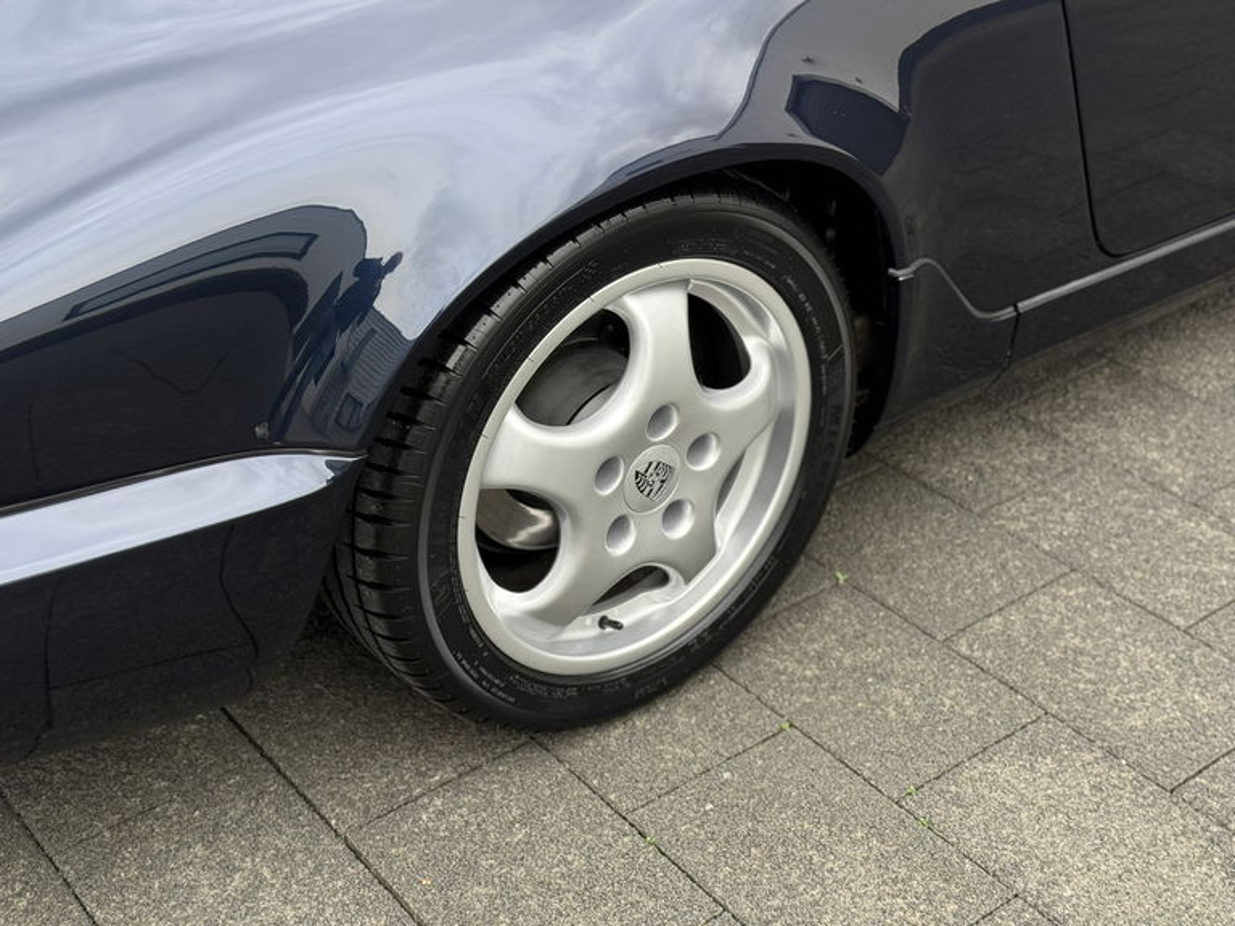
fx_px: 1713
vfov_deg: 30.3
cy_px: 463
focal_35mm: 48
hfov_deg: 39.7
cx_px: 618
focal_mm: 6.76
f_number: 1.78
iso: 160
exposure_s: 1/83
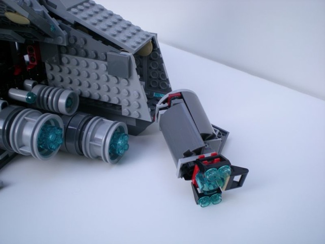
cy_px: 122
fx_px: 357
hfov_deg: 49.0
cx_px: 162
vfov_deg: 37.7
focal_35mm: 38
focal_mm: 6.3
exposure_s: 1/59.6
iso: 62
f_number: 3.1
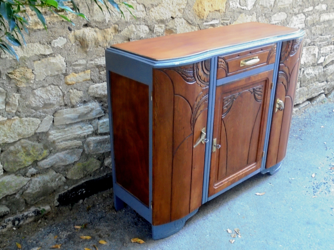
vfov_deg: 37.7
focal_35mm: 38
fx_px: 367
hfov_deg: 49.0
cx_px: 167
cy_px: 125
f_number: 4.2
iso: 400
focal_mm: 6.9
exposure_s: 1/25
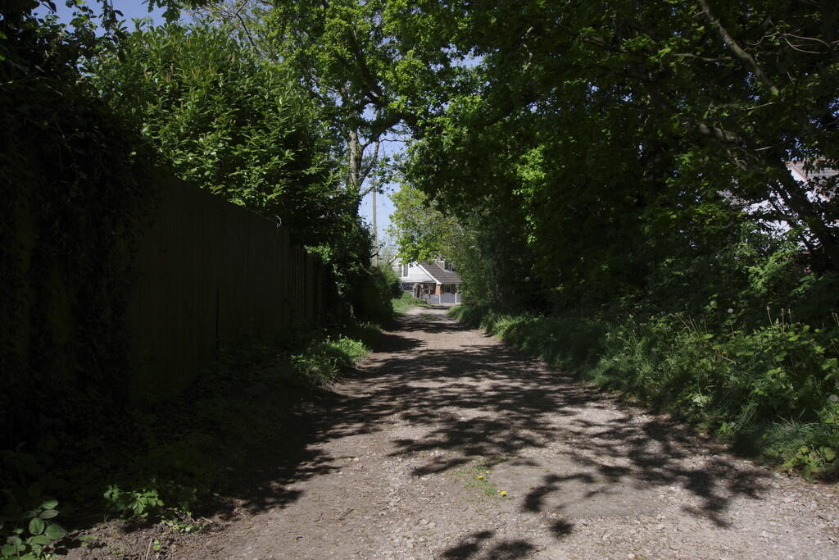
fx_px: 699
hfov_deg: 61.9
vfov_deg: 43.6
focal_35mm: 30
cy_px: 280
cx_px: 420
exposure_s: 1/320
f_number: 7.1
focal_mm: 20
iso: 200
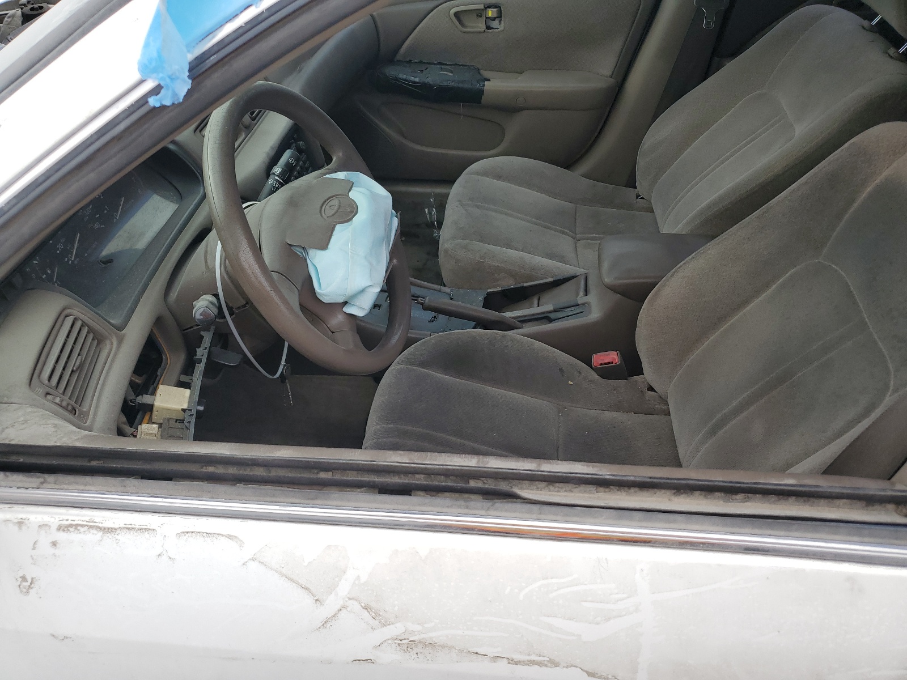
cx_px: 454
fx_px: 681
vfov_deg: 53.1
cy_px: 340
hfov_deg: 67.3
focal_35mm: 26
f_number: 1.5
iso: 50
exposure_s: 1/909
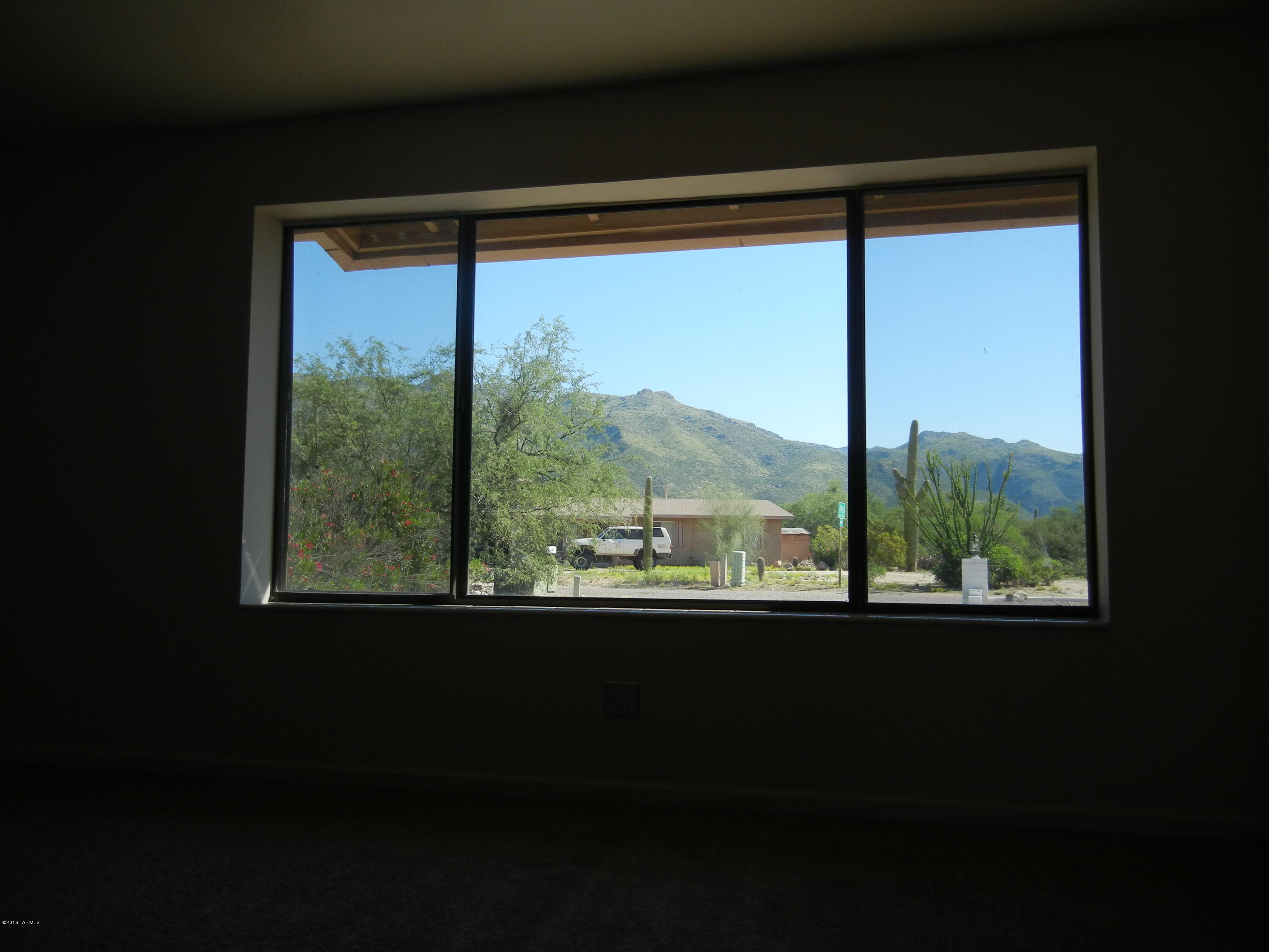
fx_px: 1100
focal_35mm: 30
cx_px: 634
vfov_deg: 46.8
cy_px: 476
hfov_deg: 60.0
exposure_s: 1/783
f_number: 3.5
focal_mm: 5.4
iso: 160
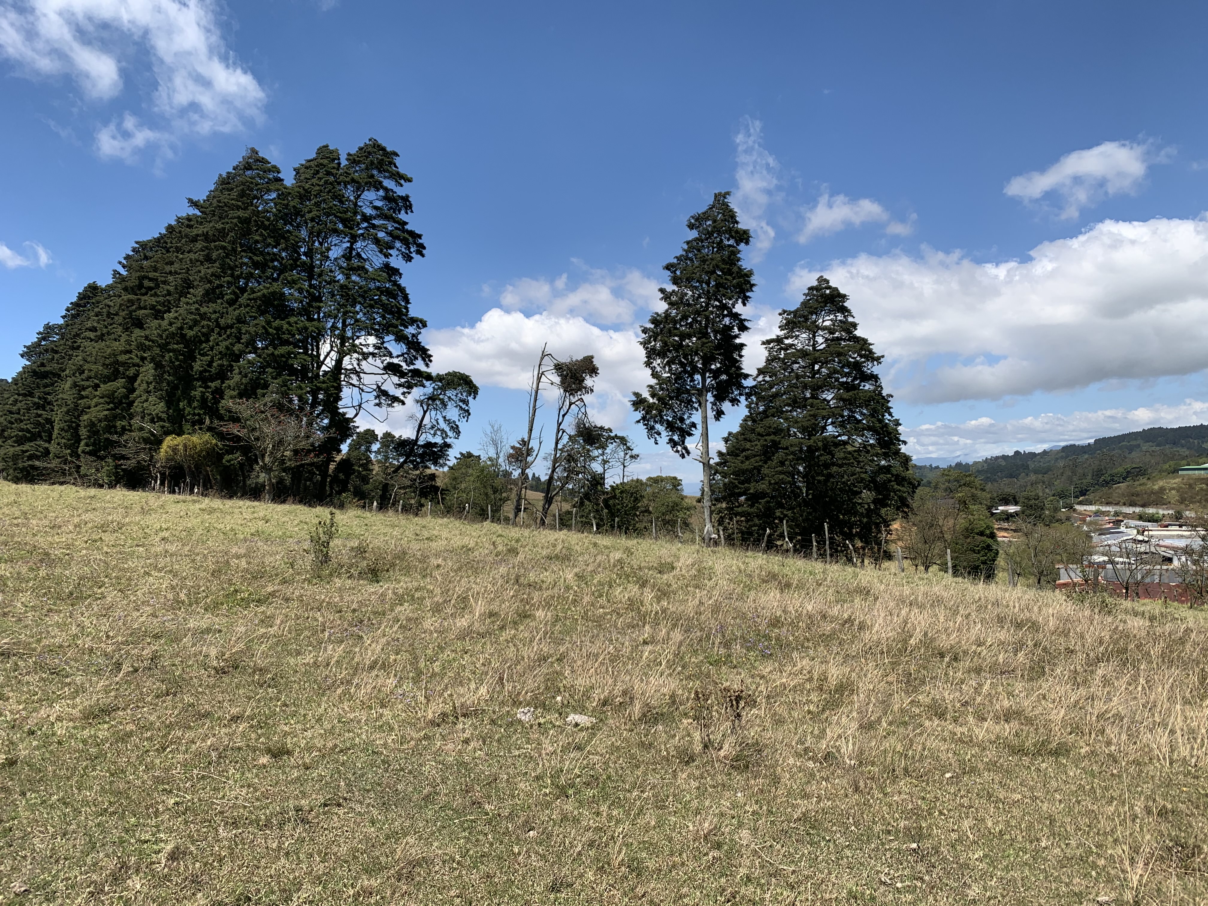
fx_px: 907
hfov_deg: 67.3
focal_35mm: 26
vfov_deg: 53.1
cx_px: 604
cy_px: 453
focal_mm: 4.25
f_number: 1.8
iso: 25
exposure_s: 1/2160
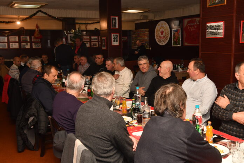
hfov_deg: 49.6
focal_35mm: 39
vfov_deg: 34.2
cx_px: 122
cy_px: 82
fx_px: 264
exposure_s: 1/125
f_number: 4
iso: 1000
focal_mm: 26
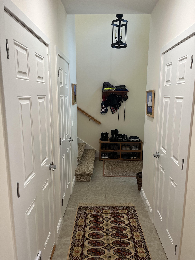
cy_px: 130
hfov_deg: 53.1
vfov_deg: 67.3
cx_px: 98
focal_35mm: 26
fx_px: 195
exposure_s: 1/62
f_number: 1.6
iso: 80
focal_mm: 5.1
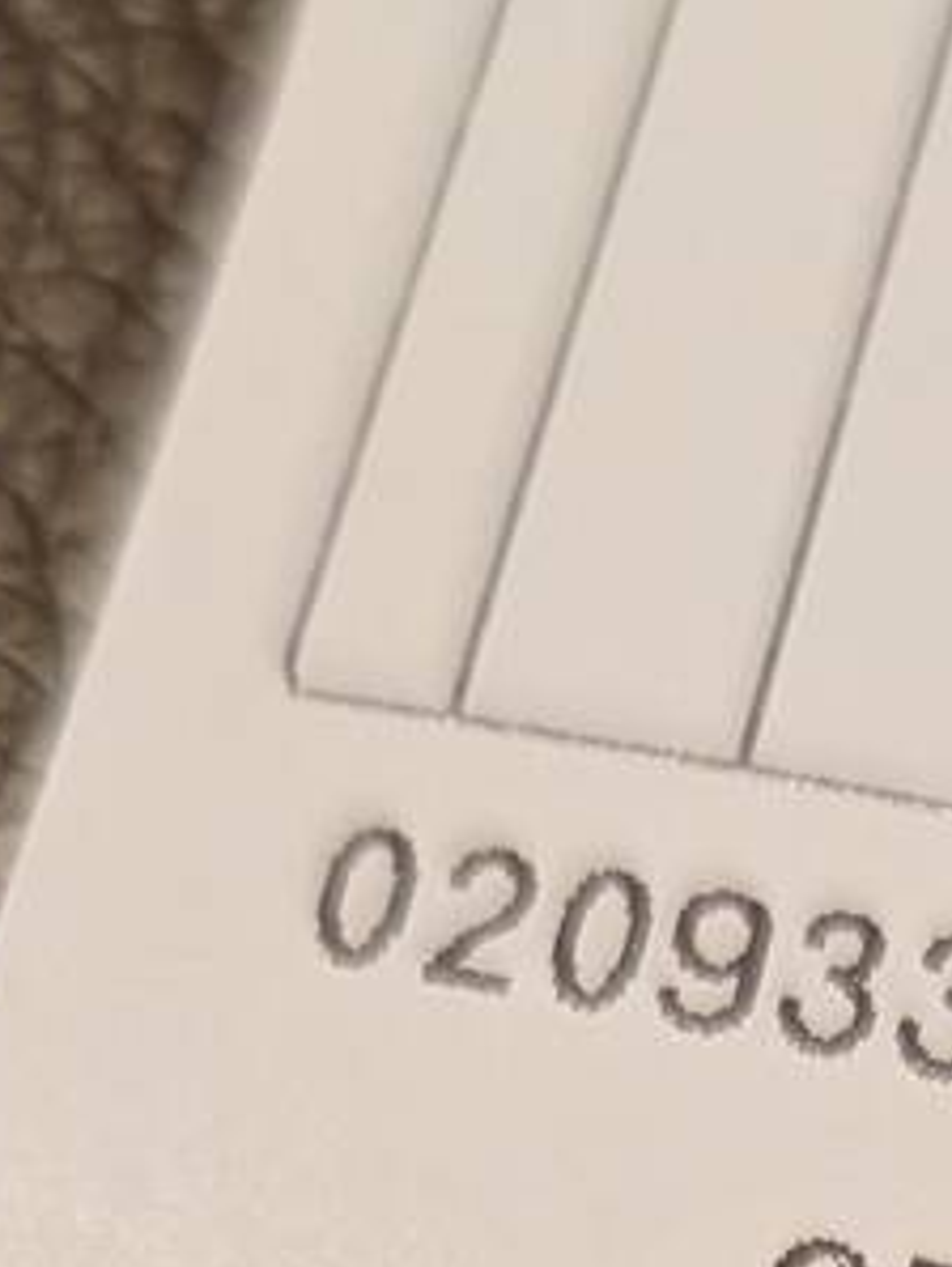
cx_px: 1005
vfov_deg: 13.5
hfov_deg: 11.4
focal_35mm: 129
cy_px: 2372
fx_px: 4724
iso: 578
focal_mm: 6.9
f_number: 1.68
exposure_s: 1/120
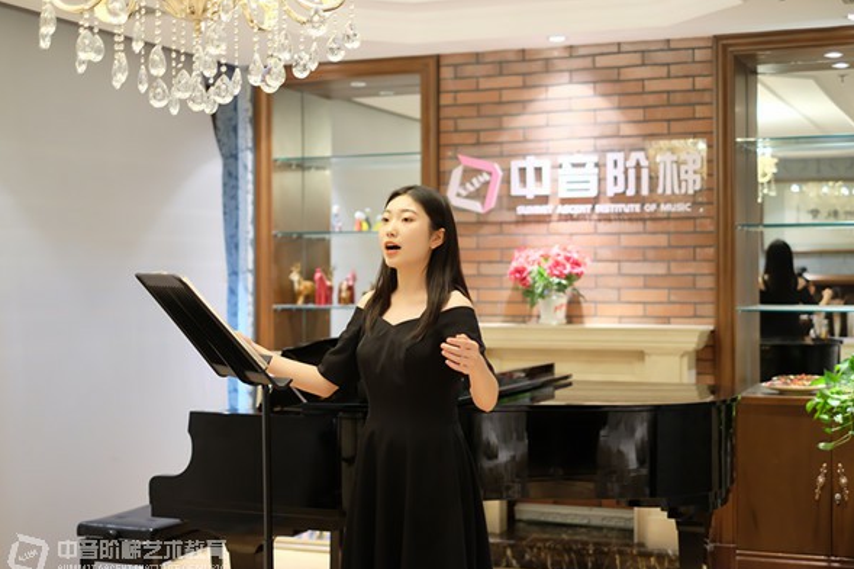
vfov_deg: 25.0
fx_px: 1280
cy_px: 288
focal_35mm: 54
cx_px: 434
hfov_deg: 36.9
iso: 1000
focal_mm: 35
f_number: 1.4
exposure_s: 1/75
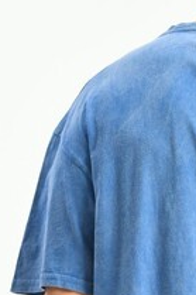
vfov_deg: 4.8
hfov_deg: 3.2
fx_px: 3525
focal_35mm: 431
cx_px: 247
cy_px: 267
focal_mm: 120
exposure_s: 1/160
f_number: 5.6
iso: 100
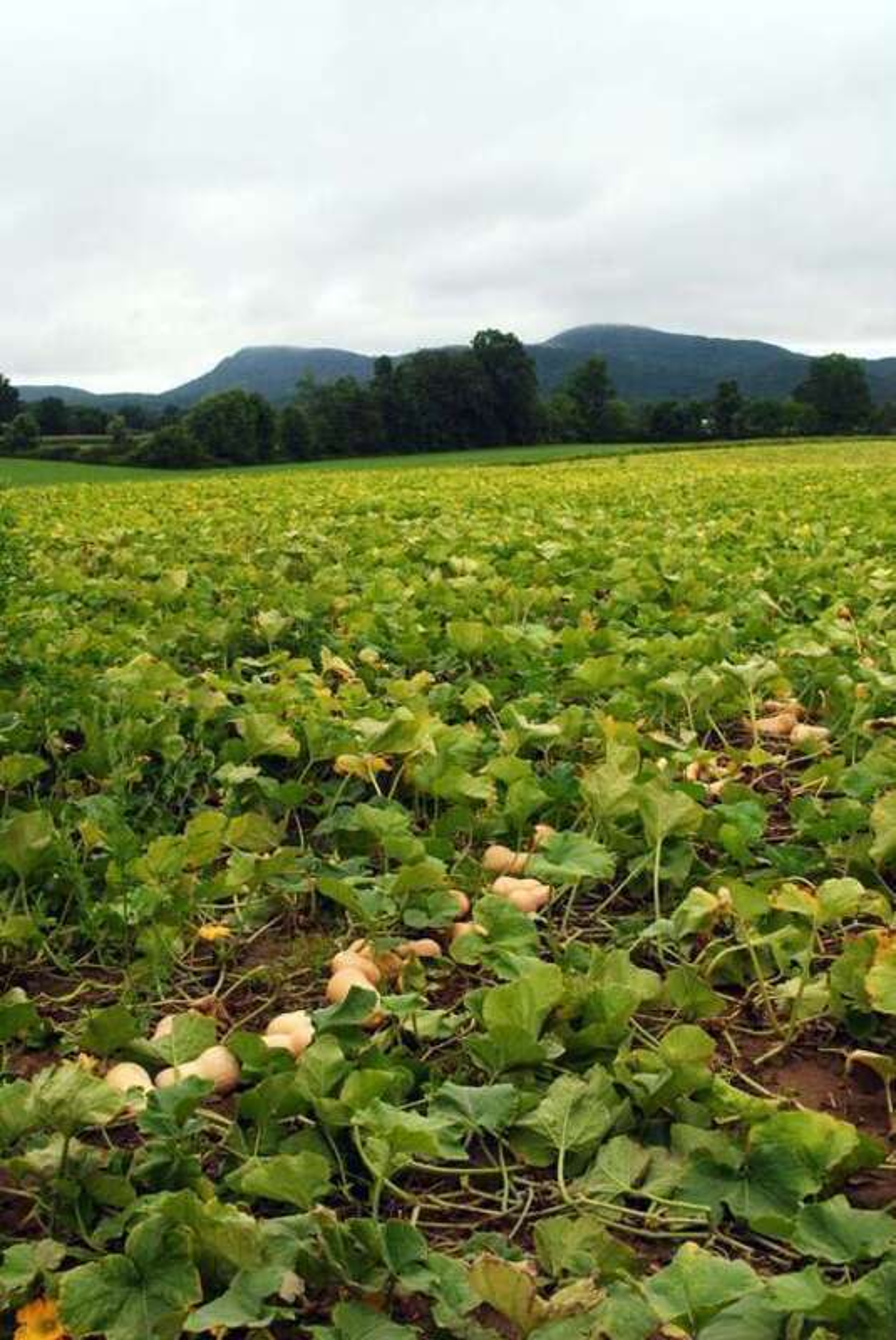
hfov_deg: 29.9
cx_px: 448
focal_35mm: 45
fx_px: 1676
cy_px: 670
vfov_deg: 43.6
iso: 200
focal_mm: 30
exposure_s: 1/125
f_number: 9
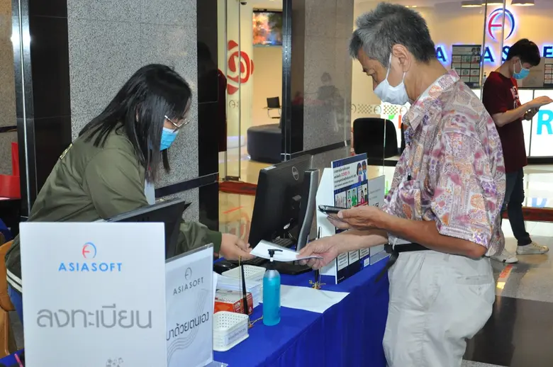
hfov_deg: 41.2
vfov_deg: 28.0
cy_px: 184
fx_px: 736
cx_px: 276
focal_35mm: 48
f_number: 4.2
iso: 1600
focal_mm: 32
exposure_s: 1/60
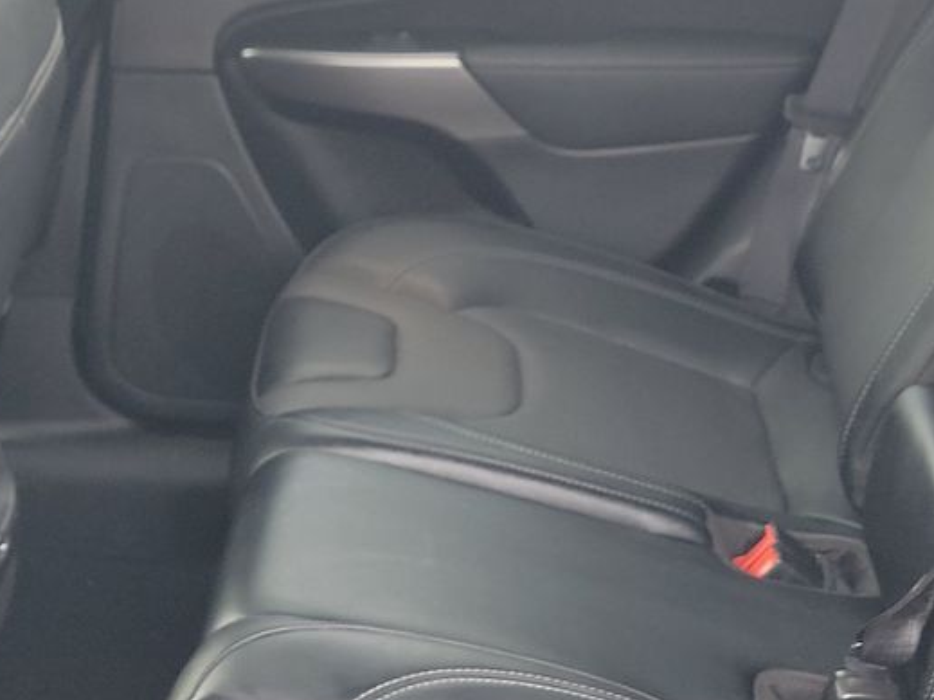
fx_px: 1996
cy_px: 385
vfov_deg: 19.9
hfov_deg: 26.2
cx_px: 347
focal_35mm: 74
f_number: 1.8
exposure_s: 1/59
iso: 348
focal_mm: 6.7
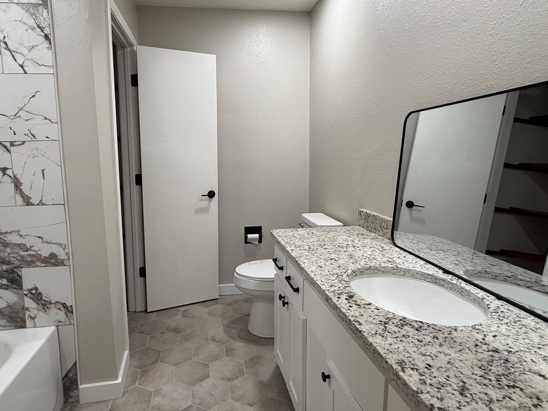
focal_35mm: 20
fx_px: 317
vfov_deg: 65.9
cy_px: 189
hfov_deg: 81.3
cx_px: 239
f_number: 2.2
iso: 200
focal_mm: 2.22
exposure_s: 1/120
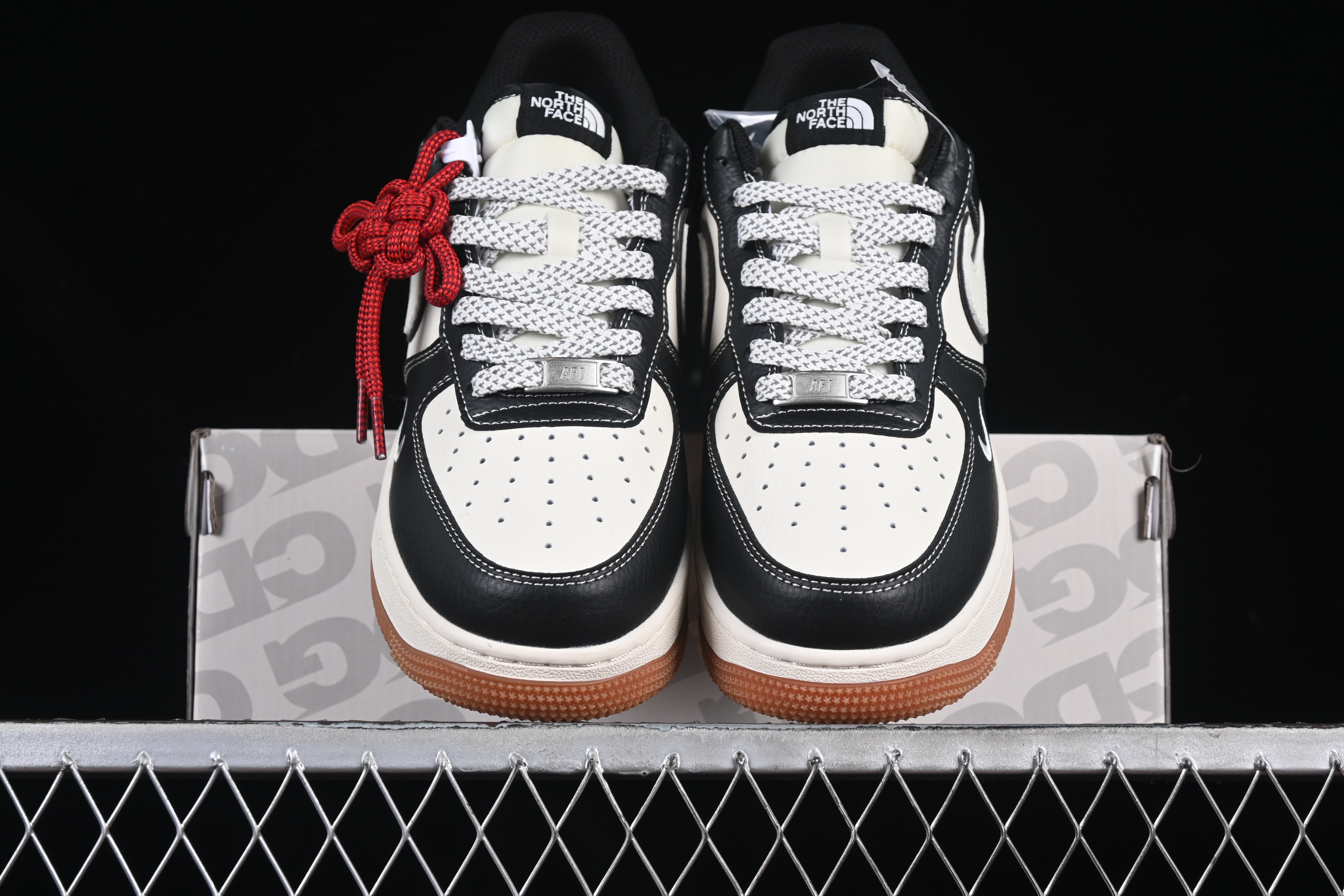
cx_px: 672
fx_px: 2800
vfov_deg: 18.2
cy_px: 448
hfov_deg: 27.0
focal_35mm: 75
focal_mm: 50
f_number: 7.1
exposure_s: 1/80
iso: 160
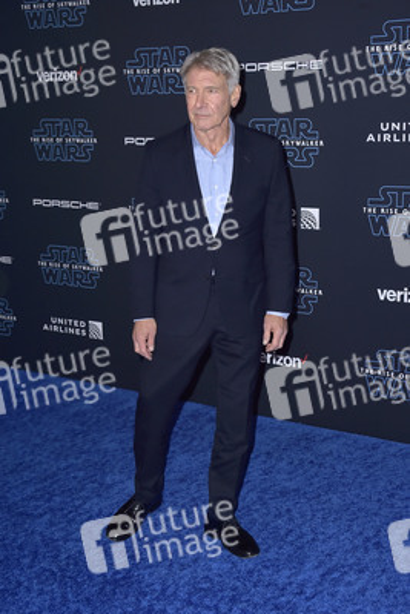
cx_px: 205
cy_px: 307
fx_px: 819
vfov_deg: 41.1
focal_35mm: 48
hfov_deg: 28.1
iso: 500
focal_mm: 48
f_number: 7.1
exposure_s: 1/250
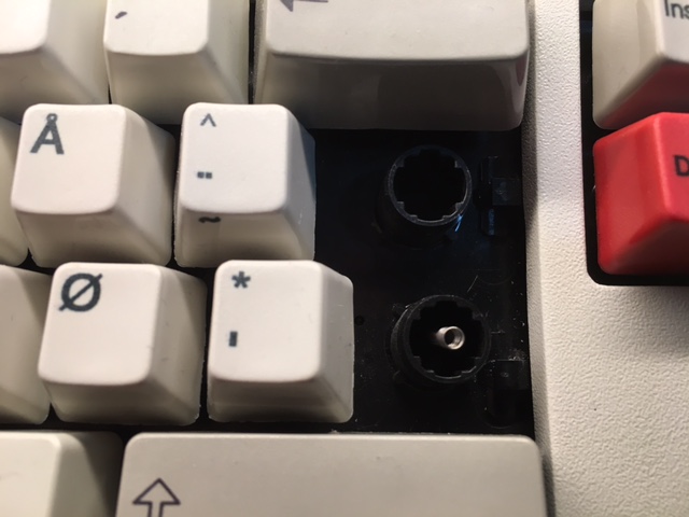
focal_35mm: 29
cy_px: 258
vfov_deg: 48.2
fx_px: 577
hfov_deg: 61.7
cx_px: 344
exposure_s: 1/33
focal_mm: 4.15
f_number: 2.2
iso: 32
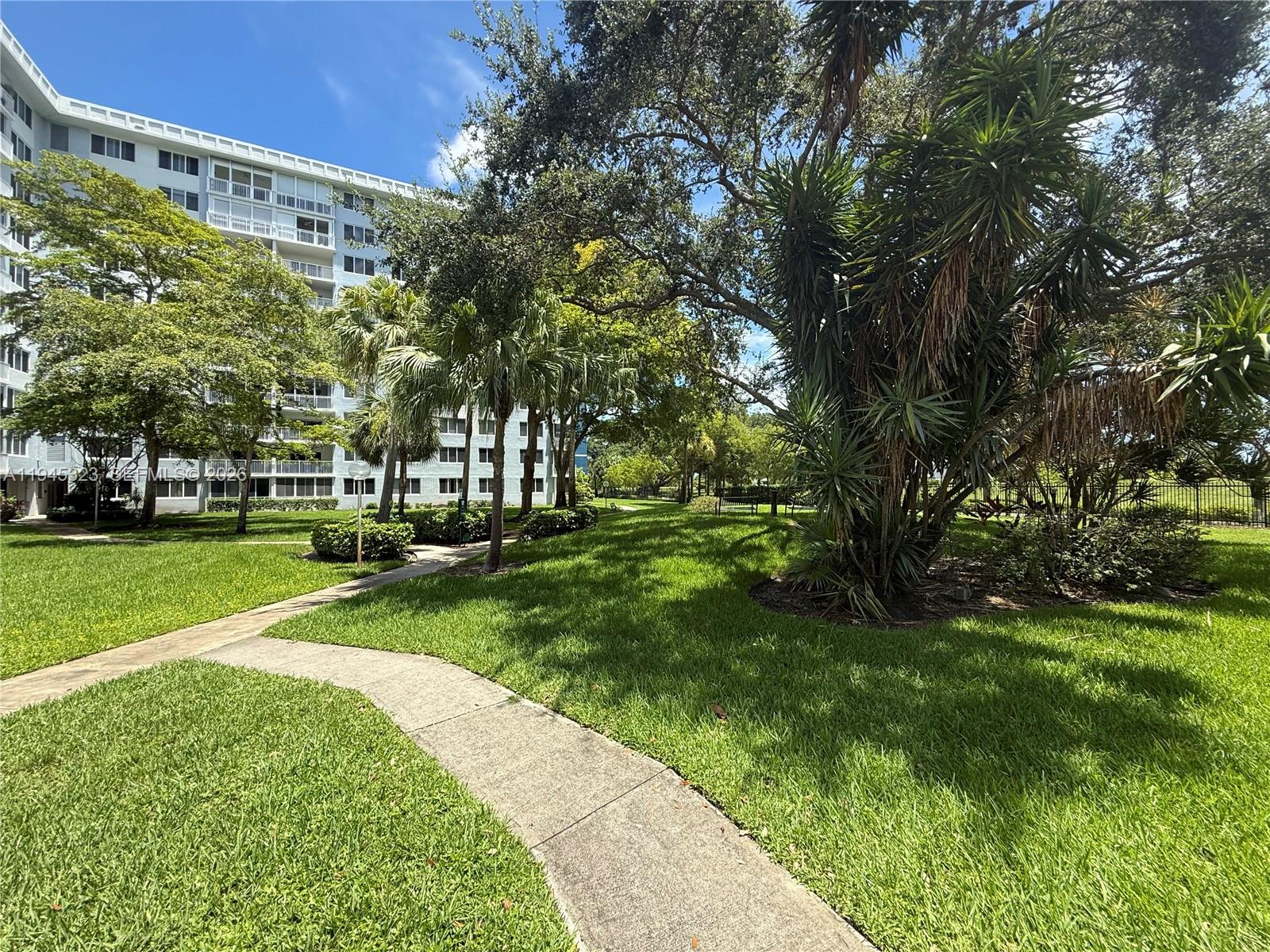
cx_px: 635
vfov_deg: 85.7
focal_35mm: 14
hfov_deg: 102.1
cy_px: 476
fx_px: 514
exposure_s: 1/619
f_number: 2.2
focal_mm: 2.22
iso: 50
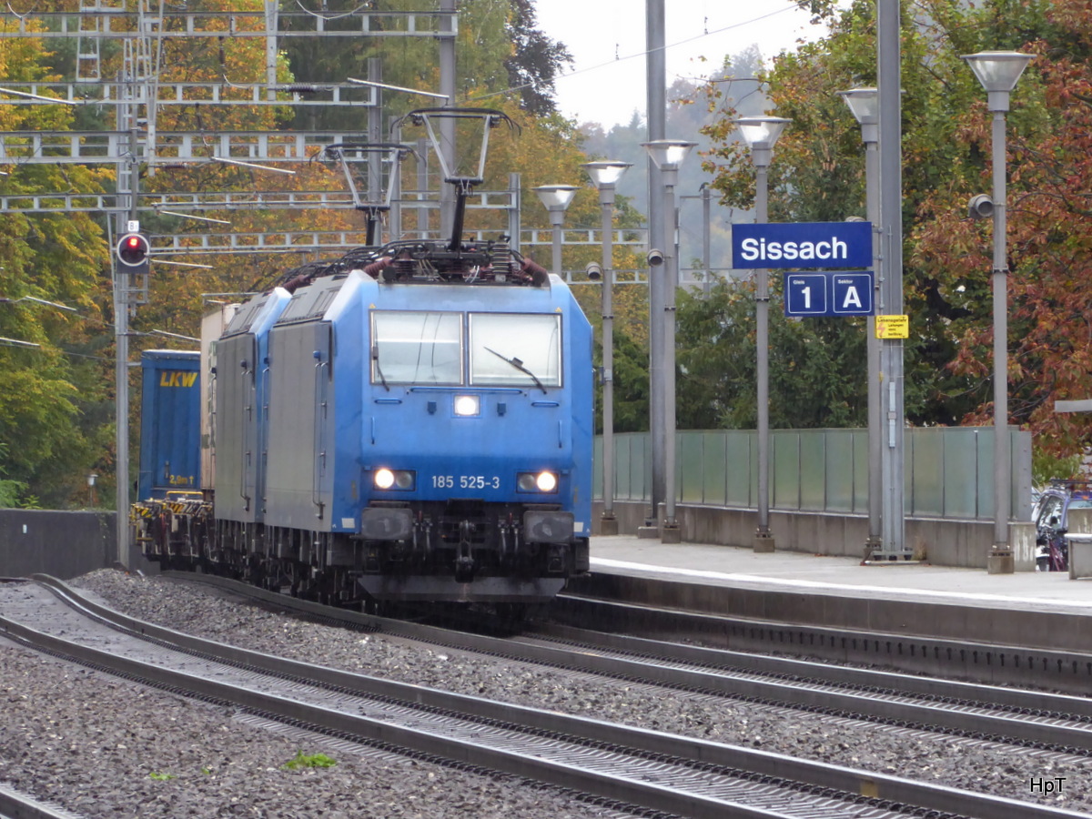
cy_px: 410
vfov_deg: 3.2
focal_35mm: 465
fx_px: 14669
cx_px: 546
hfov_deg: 4.3
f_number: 6
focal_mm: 83.4
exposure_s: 1/100
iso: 400
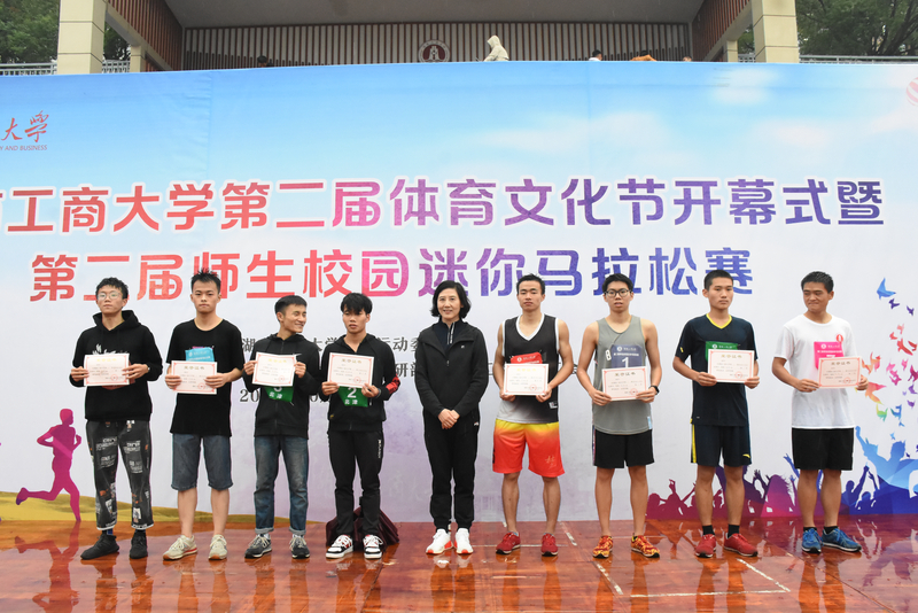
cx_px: 459
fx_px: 689
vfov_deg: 48.0
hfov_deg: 67.4
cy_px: 306
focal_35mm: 27
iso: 4000
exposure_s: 1/200
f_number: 7.1
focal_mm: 18
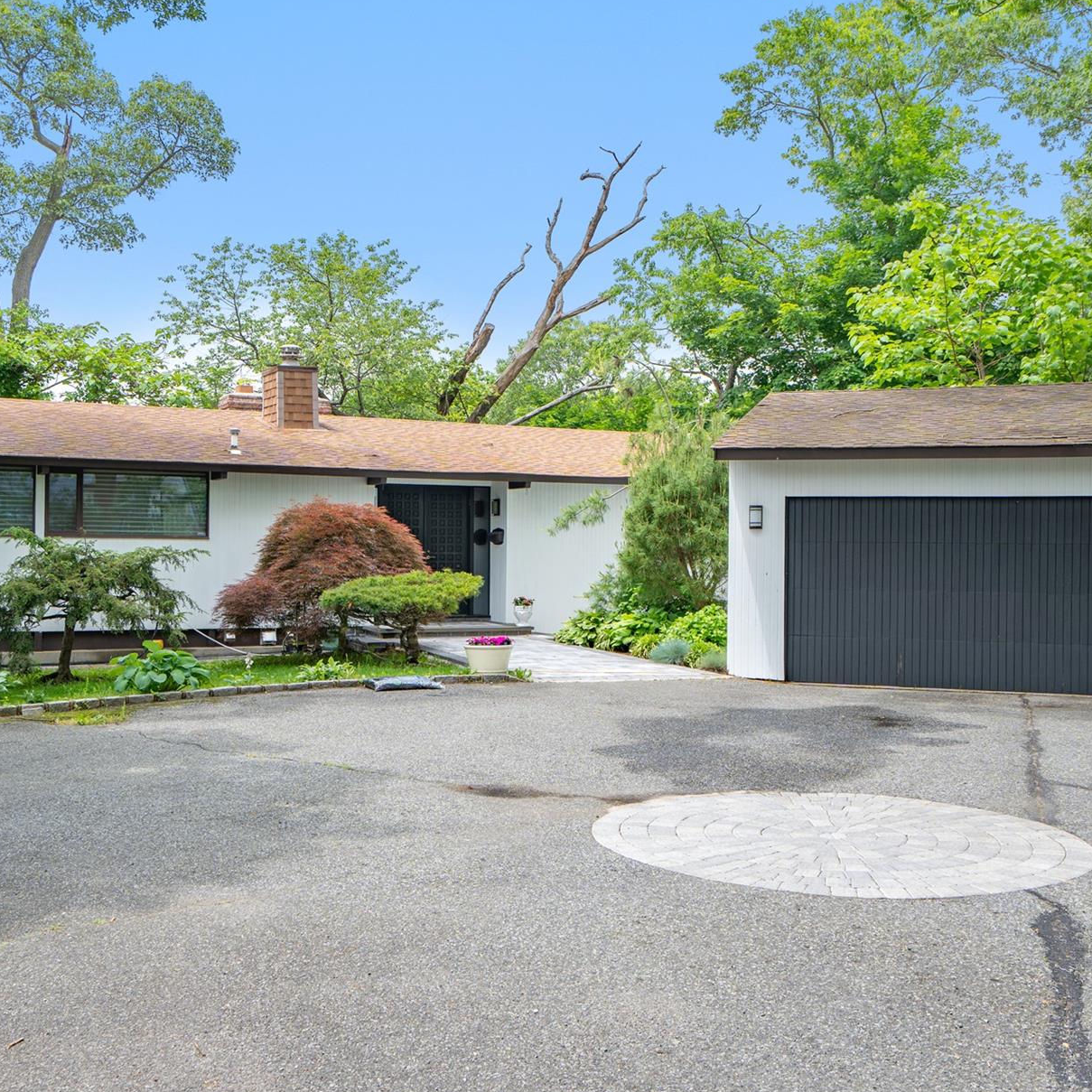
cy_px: 547
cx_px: 502
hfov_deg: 46.0
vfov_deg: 46.0
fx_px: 1285
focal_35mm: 36
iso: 100
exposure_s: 1/200
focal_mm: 25
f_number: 5
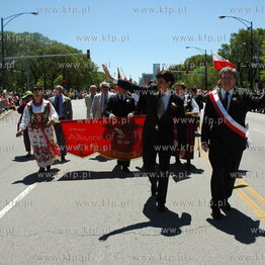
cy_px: 134
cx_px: 139
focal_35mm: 35
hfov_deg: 47.2
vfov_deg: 47.2
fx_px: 303
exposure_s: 1/800
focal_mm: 18
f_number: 13
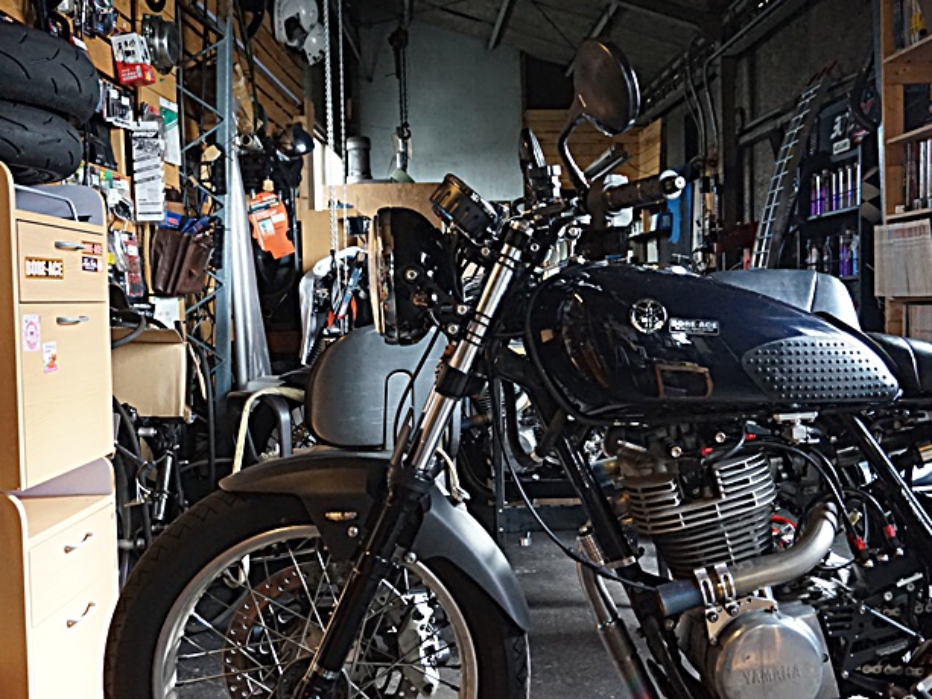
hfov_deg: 53.2
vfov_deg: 41.2
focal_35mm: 35
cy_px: 348
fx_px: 930
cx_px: 494
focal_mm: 21
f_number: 4
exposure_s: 1/125
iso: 3200
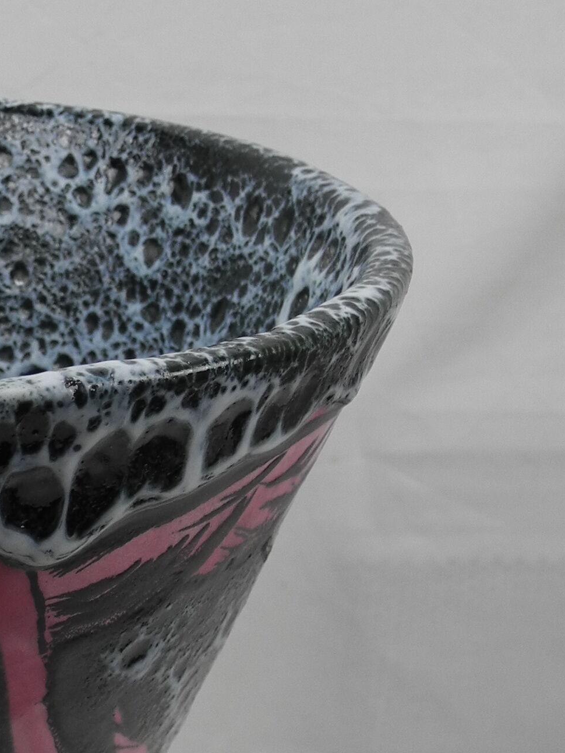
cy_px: 690
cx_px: -166
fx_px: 1719
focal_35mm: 79
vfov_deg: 24.0
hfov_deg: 17.5
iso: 100
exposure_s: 1/133
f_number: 2.8
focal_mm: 6
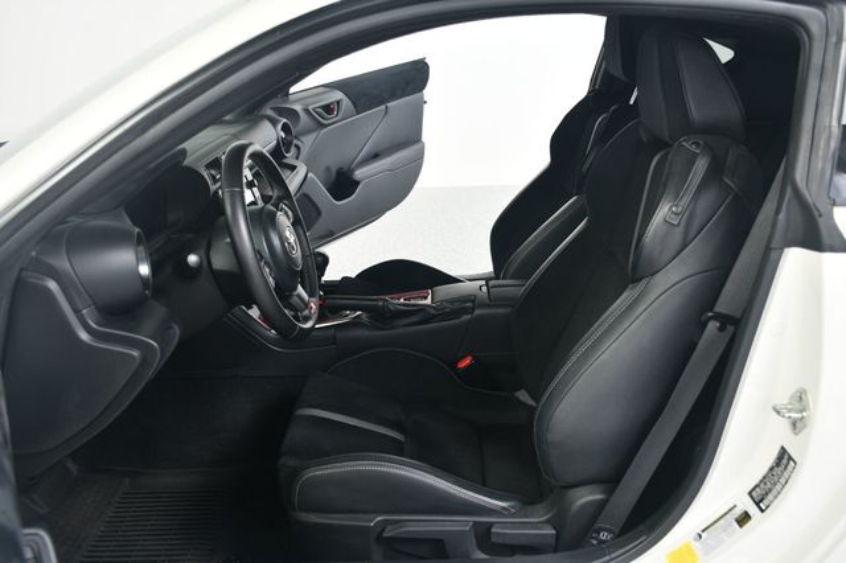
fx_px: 799
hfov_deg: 55.8
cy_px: 282
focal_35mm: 34
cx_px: 423
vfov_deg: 38.8
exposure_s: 1/160
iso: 100
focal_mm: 23
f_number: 5
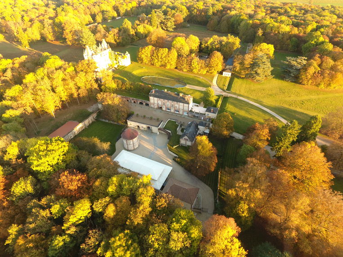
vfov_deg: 66.0
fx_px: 198
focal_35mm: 20
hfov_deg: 81.8
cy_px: 128
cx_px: 172
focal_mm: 3.61
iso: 116
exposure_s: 1/50
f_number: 2.8
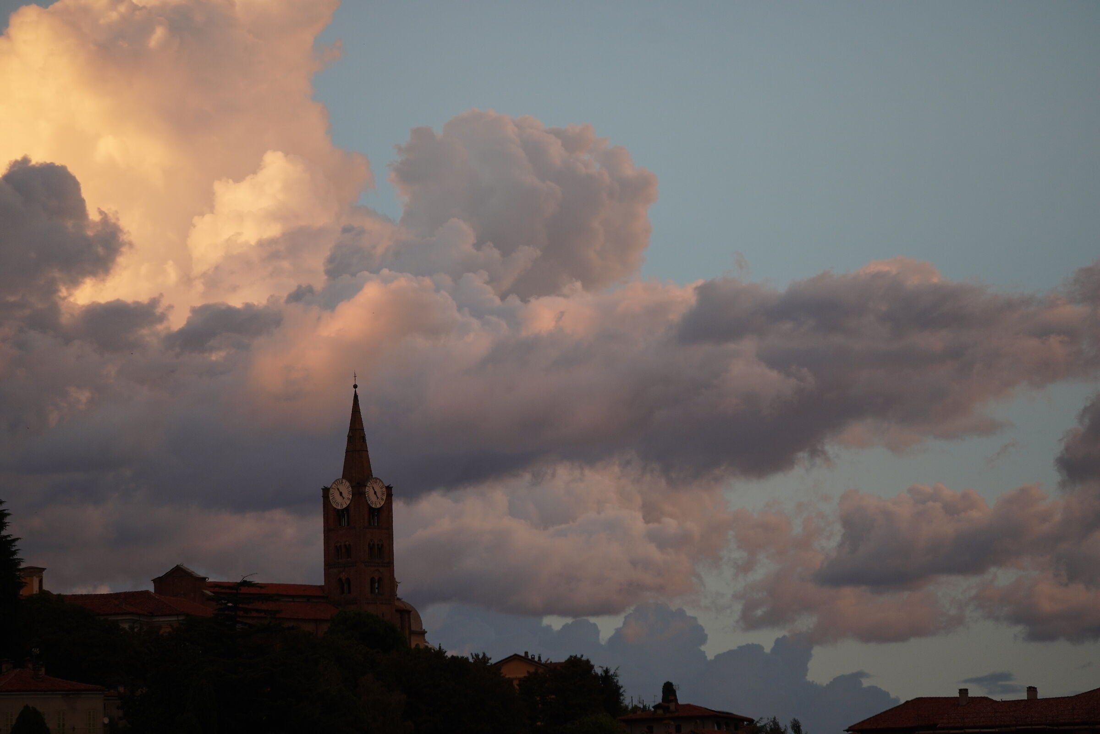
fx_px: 7929
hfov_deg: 7.9
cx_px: 550
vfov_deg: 5.3
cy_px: 367
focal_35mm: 260
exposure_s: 1/320
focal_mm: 173
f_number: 6.3
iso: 400
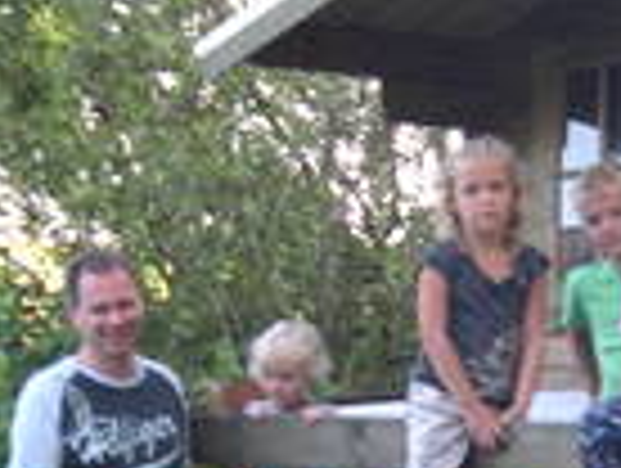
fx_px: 1977
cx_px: 711
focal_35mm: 110
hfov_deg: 17.2
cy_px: 490
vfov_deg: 13.3
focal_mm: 8
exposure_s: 1/49.5
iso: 100
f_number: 2.8
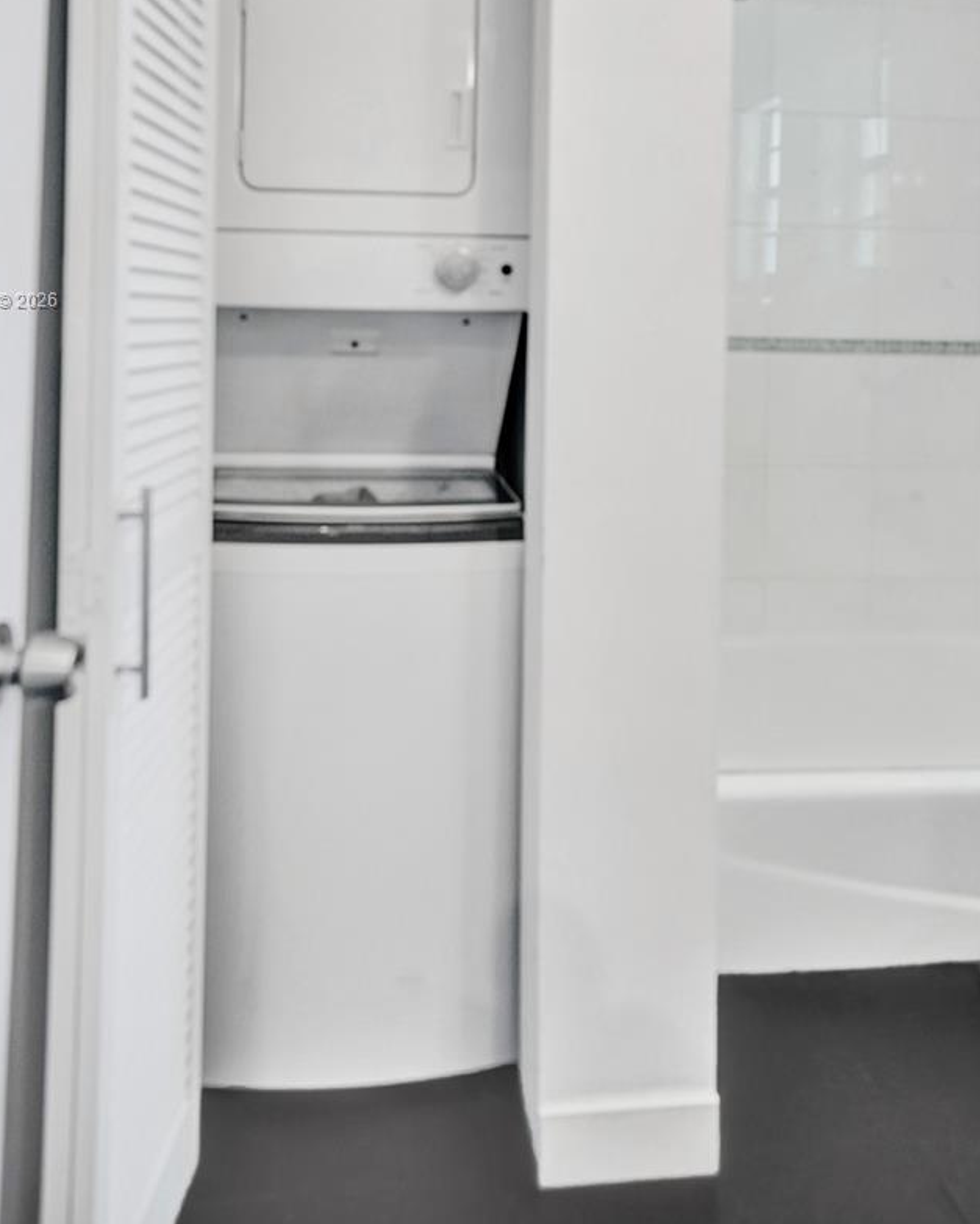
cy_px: 302
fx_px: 833
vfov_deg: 67.8
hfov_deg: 60.7
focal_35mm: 23
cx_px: 433
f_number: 4
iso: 1250
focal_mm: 16
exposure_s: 1/100
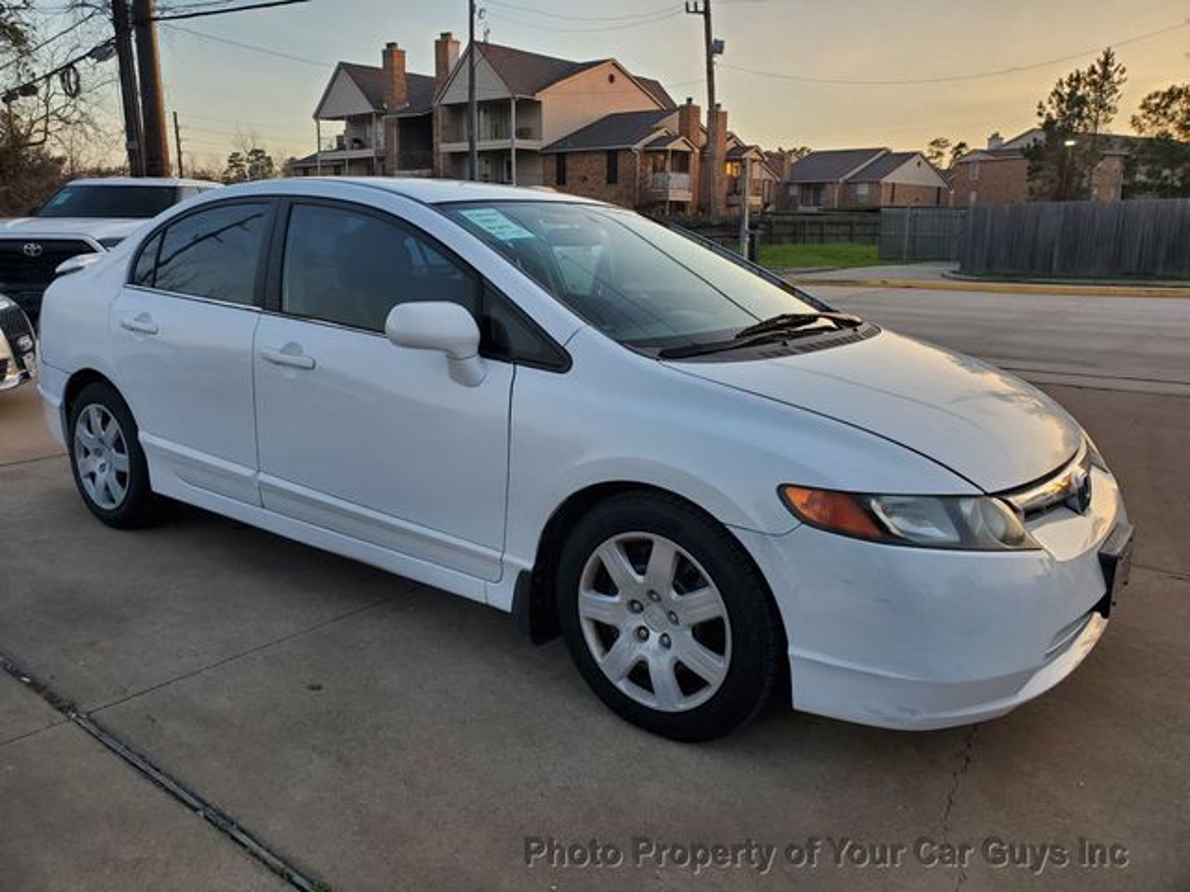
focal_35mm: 26
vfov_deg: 53.1
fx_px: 894
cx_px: 595
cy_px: 446
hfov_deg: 67.3
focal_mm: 4.3
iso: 50
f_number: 2.4
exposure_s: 1/120
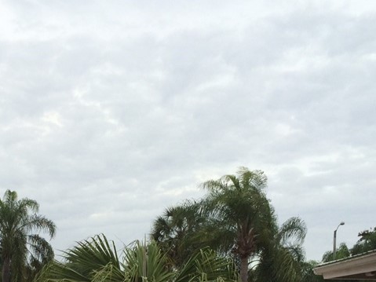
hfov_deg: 30.3
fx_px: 673
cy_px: 288
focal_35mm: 62
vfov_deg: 22.6
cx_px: 62
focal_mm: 4.15
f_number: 2.2
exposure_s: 1/304
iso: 32
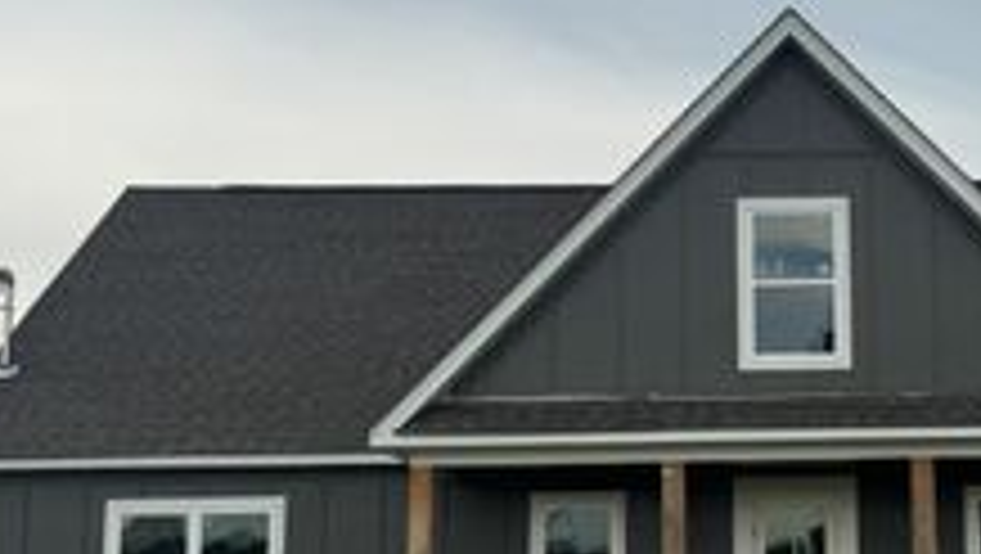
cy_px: 336
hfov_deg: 33.8
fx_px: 1562
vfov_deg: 20.1
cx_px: 796
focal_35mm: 60
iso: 80
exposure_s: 1/1818
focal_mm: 6.76
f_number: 1.78
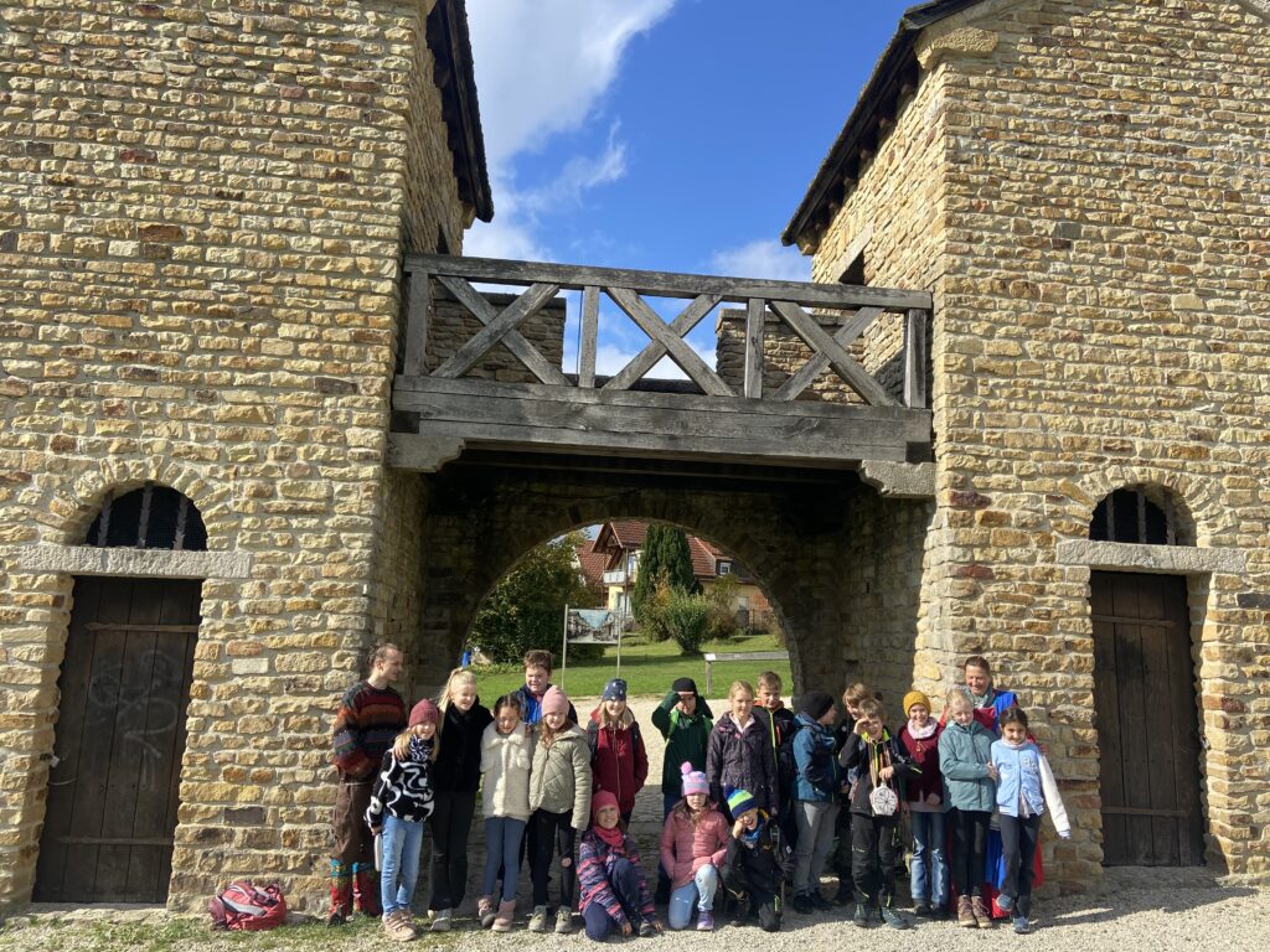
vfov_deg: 53.1
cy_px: 476
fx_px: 954
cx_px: 635
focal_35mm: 26
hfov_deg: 67.3
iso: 32
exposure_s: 1/1866
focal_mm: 4.25
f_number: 1.8
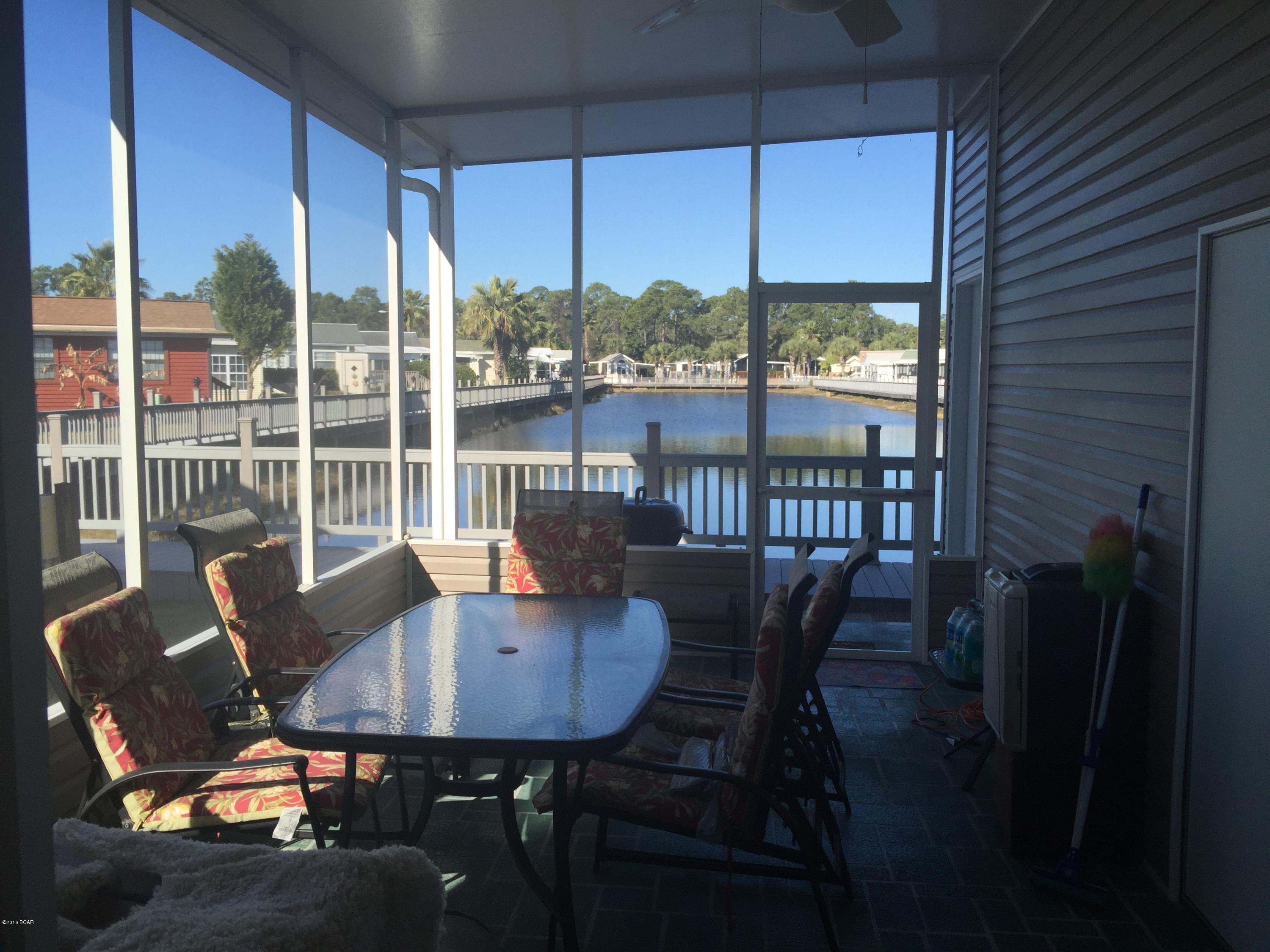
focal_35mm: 29
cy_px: 476
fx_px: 1064
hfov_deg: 61.7
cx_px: 635
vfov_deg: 48.2
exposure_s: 1/1014
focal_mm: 4.15
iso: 32
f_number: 2.2
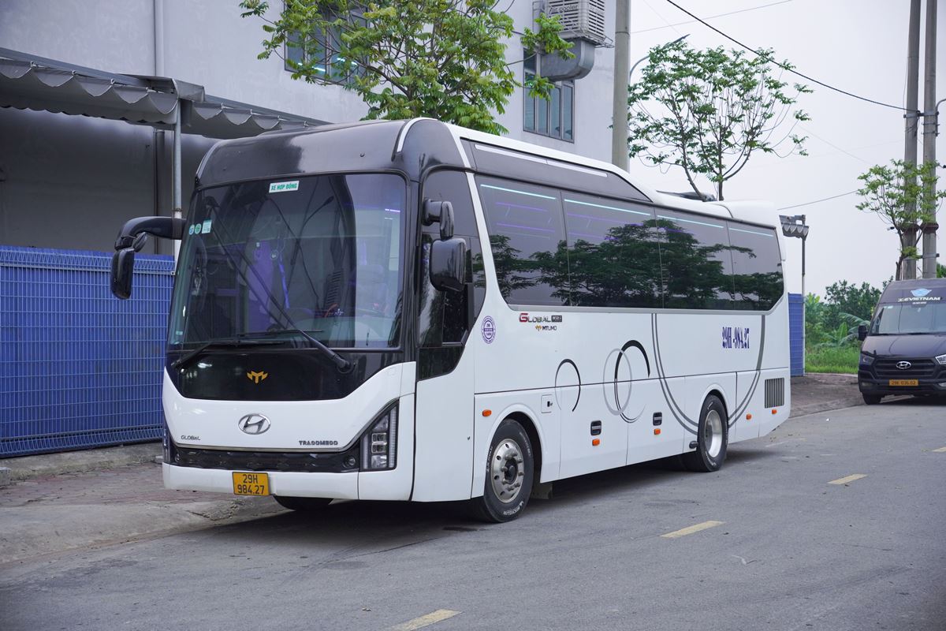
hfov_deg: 40.2
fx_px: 1293
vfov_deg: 27.4
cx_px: 473
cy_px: 316
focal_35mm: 49
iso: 400
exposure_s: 1/100
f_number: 3.5
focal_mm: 32.8
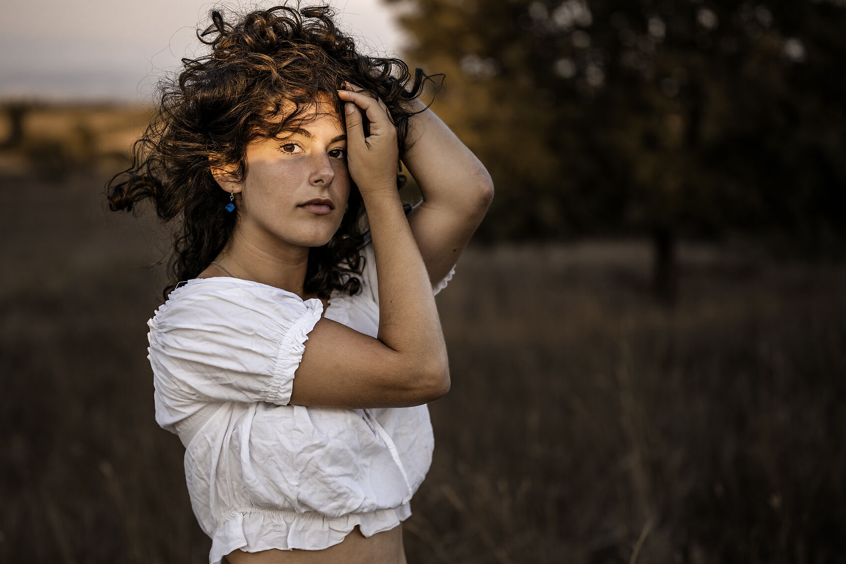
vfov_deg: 24.2
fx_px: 1316
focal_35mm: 56
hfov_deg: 35.5
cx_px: 350
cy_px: 332
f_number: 1.4
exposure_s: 1/640
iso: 100
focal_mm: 40
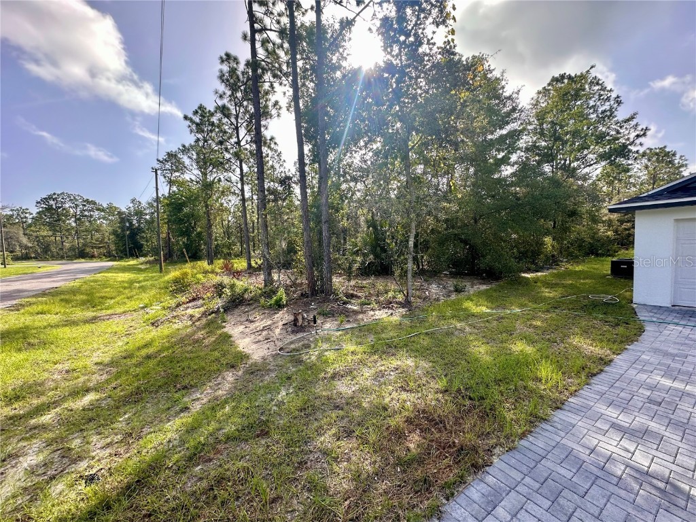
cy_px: 261
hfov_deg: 102.1
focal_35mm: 14
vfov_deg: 85.7
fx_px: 281
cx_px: 348
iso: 40
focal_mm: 2.22
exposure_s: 1/561
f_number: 2.2
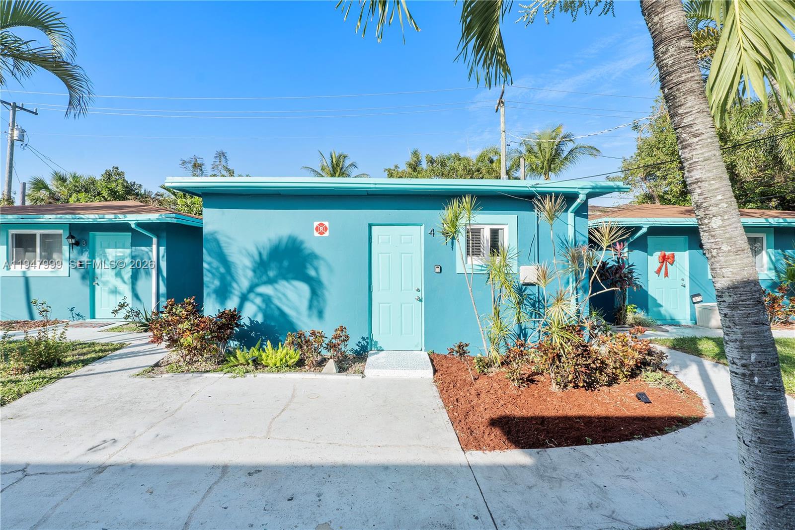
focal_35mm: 15
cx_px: 398
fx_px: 331
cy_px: 265
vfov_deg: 77.3
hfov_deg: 100.4
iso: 100
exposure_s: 1/160
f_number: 11
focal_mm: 10
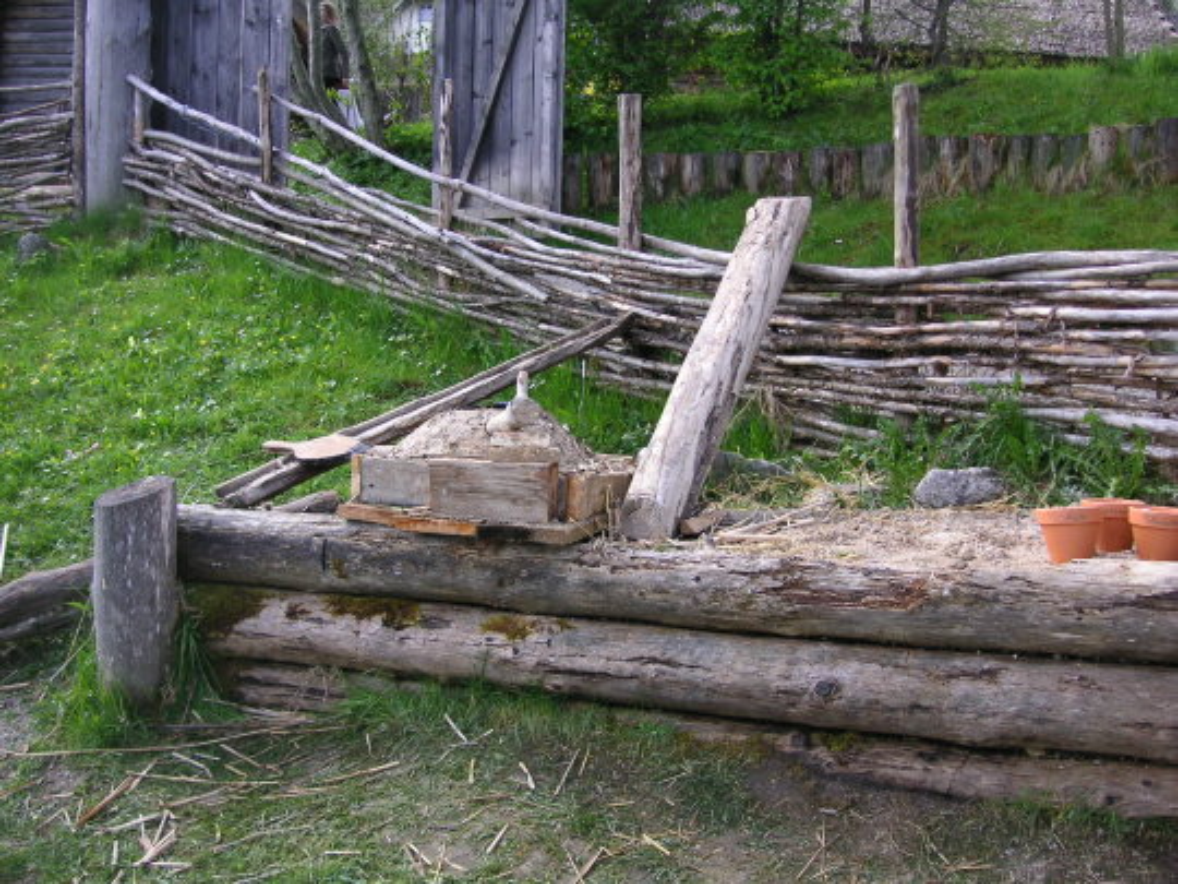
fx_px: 1259
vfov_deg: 38.7
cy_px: 442
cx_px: 589
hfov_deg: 50.1
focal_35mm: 37
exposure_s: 1/250
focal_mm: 6.1
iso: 50
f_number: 2.8
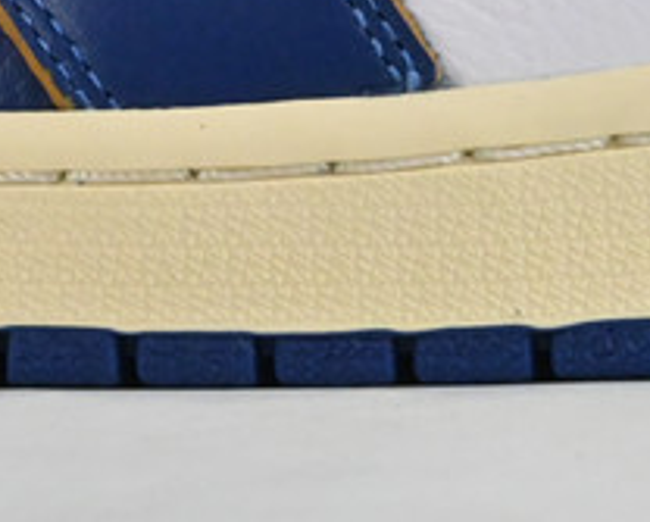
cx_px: 550
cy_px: -394
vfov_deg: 5.2
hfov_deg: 6.6
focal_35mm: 292
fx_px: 5625
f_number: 11
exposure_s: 1/125
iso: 1600
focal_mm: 36
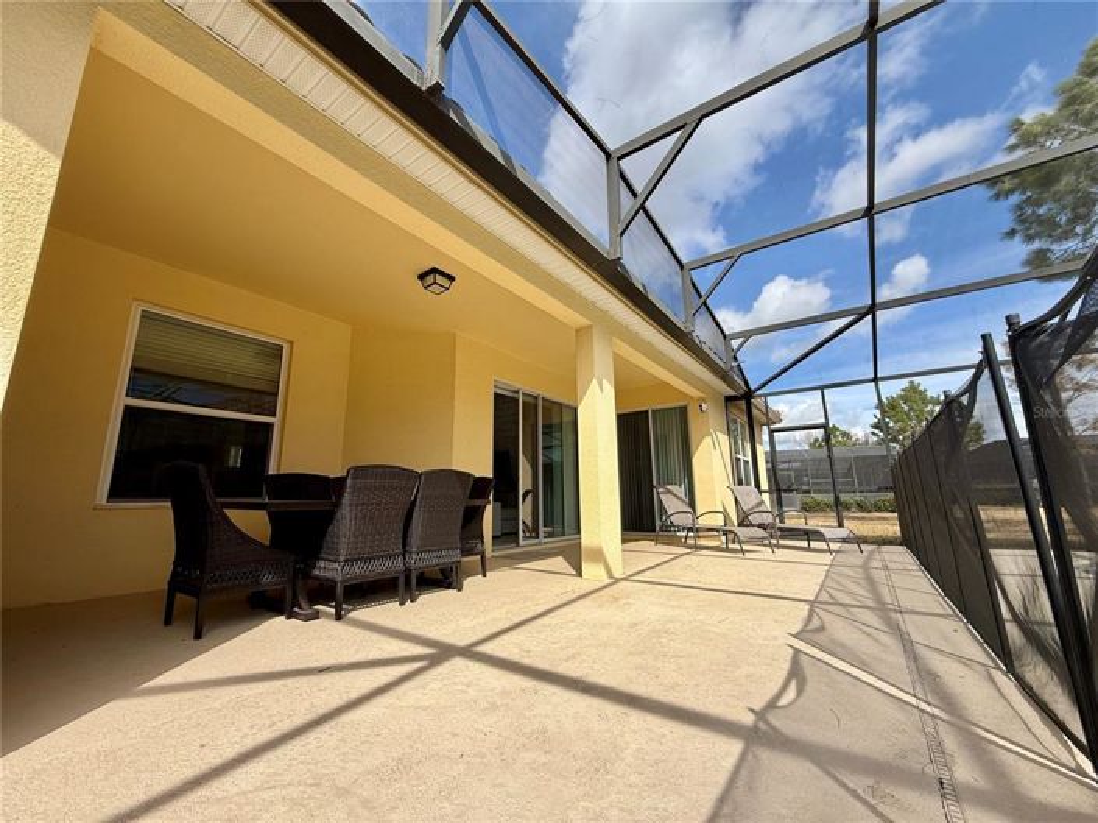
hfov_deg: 102.1
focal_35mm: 14
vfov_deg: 85.6
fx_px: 444
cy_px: 412
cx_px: 549
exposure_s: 1/914
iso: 50
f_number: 2.2
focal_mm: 2.22
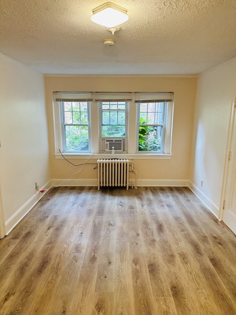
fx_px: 218
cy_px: 158
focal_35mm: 24
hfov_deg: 56.8
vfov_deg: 71.6
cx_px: 118
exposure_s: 1/60
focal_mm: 6.86
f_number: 1.78
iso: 125
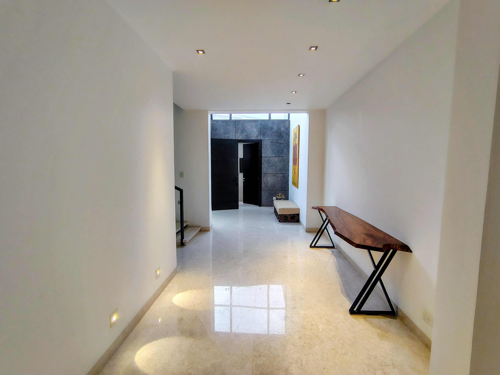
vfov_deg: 78.1
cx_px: 250
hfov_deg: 94.5
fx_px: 231
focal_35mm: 16
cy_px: 188
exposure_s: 1/50
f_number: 2.2
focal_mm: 2.13
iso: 416
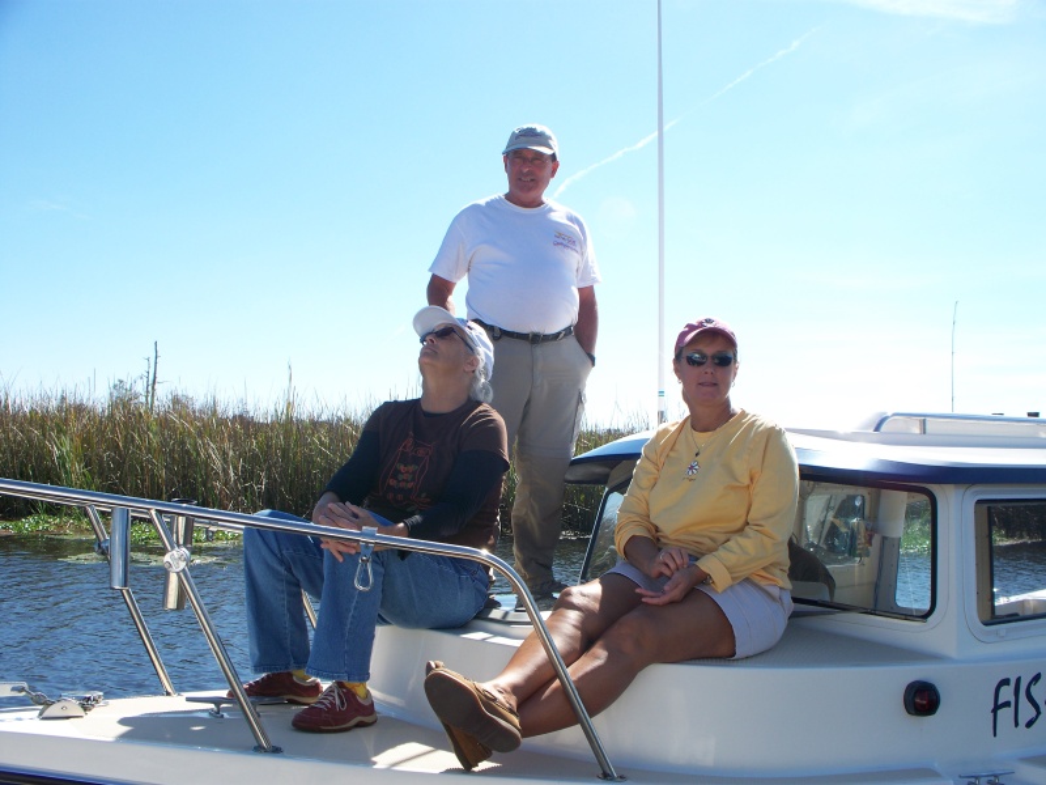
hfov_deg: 51.4
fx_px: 1088
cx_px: 523
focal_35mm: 36
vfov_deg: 39.7
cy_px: 392
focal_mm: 7.54
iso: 64
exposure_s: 1/320
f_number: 5
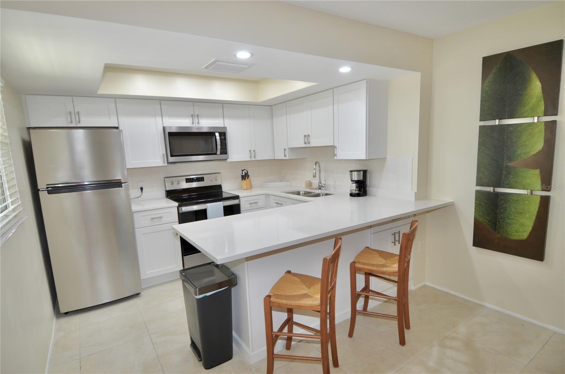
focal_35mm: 18
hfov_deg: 90.1
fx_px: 282
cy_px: 187
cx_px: 282
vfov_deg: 67.1
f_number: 4.5
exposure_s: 1/80
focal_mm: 12
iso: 200
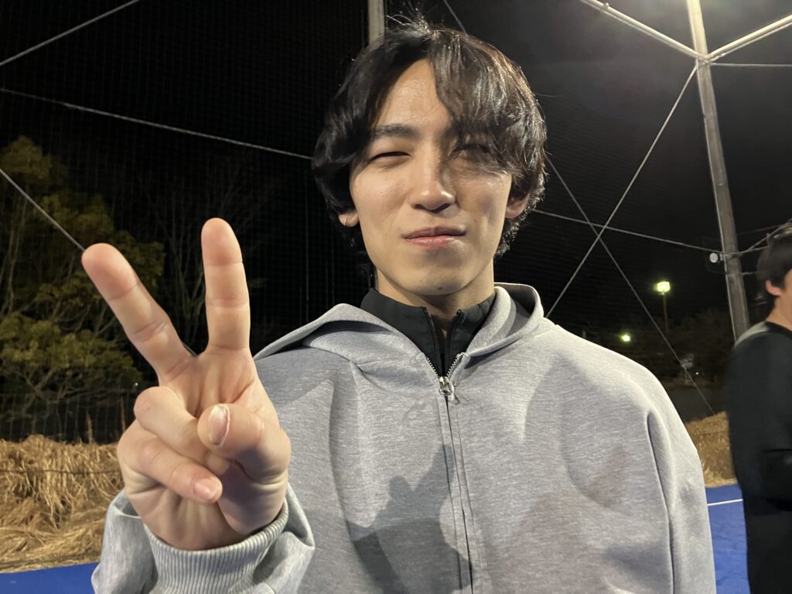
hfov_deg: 63.4
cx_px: 396
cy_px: 297
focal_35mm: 28
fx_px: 641
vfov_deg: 49.7
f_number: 1.8
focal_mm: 3.99
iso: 400
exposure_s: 1/30
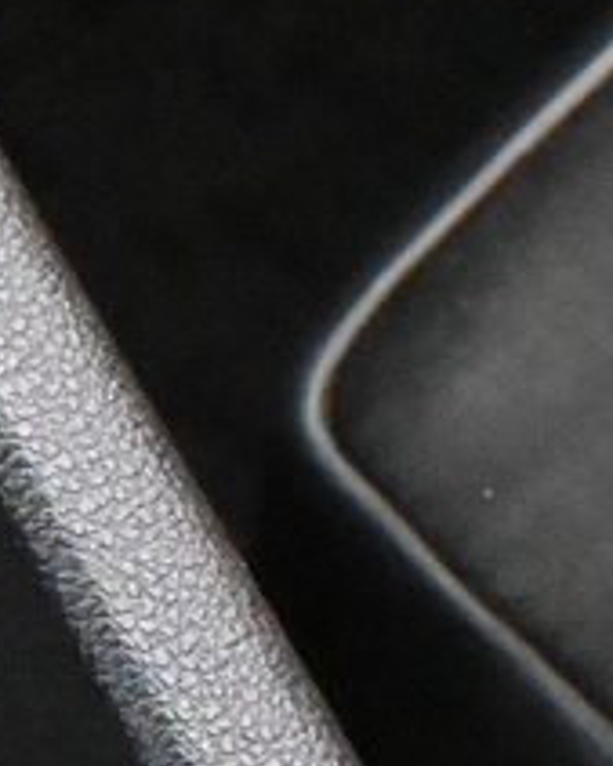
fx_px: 6109
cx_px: -1527
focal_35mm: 270
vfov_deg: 7.2
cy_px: 577
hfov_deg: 5.3
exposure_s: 1/40
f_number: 4.2
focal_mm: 25
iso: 12800
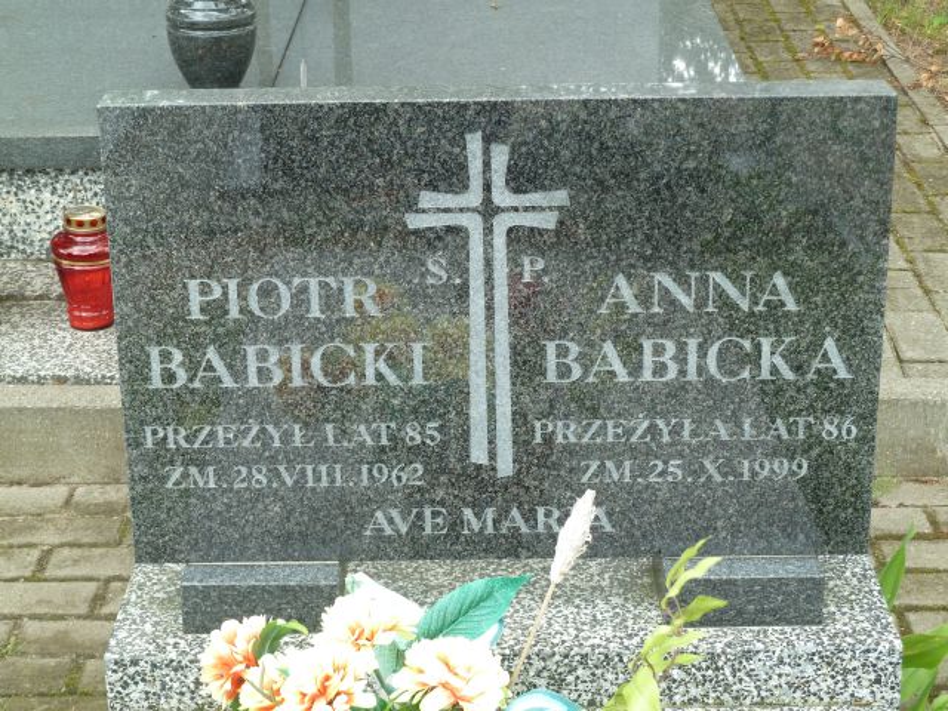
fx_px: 1972
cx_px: 474
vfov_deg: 20.4
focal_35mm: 72
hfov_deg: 27.0
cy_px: 356
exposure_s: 1/40
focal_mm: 11.9
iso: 100
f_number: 4.1
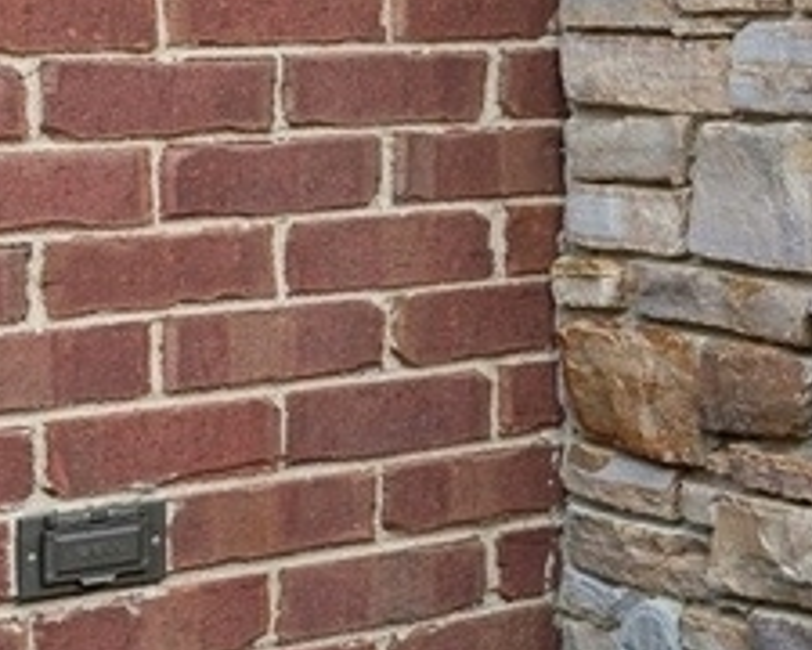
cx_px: 1967
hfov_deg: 13.2
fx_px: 2595
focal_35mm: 108
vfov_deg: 14.1
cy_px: 7
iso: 320
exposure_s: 1/80
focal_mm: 16
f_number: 8
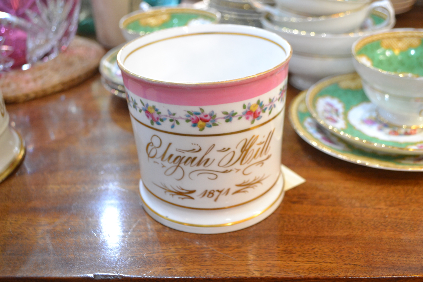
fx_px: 458
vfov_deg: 34.2
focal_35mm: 39
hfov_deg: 49.5
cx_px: 212
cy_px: 141
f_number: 4.2
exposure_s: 1/15
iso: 900
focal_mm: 26
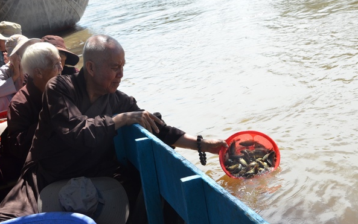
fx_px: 571
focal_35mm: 59
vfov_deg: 22.2
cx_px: 190
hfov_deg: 34.8
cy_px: 119
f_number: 13
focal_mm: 35
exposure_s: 1/640
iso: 1000
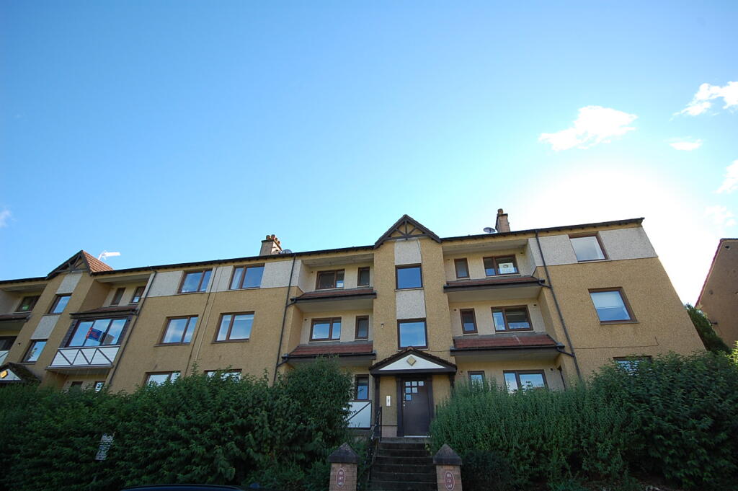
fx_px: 338
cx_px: 369
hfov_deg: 95.0
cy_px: 246
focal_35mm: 16
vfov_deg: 72.0
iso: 200
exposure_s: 1/200
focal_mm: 11
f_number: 7.1
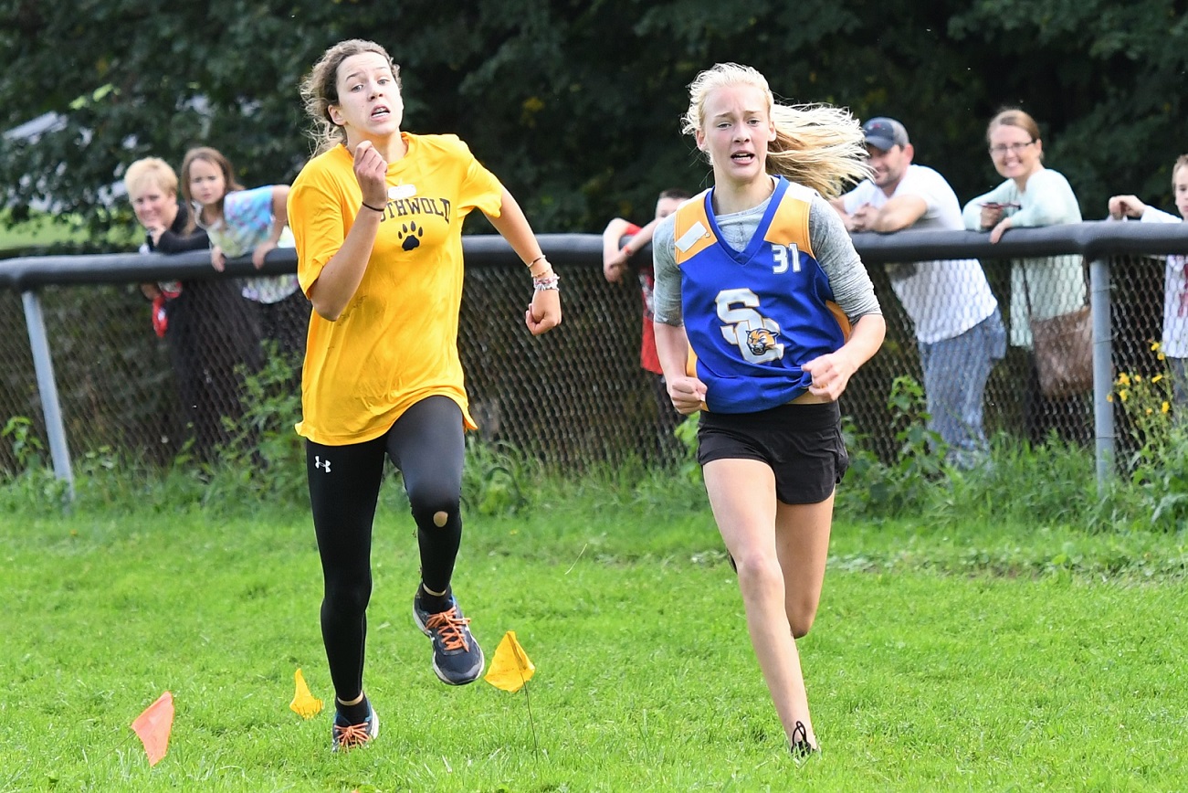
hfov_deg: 11.8
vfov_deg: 7.9
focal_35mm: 174
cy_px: 396
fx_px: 5743
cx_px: 594
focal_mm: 116
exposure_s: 1/800
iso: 900
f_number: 5
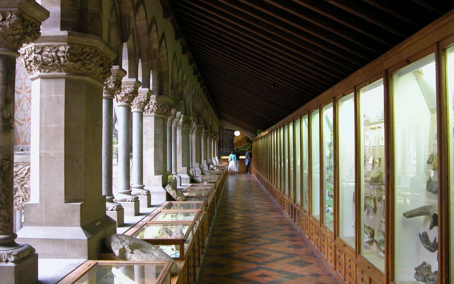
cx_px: 224
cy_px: 120
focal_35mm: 38
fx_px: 470
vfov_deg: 33.5
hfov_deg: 51.5
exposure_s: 1/9.7
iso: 100
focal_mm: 8.9
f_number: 2.8
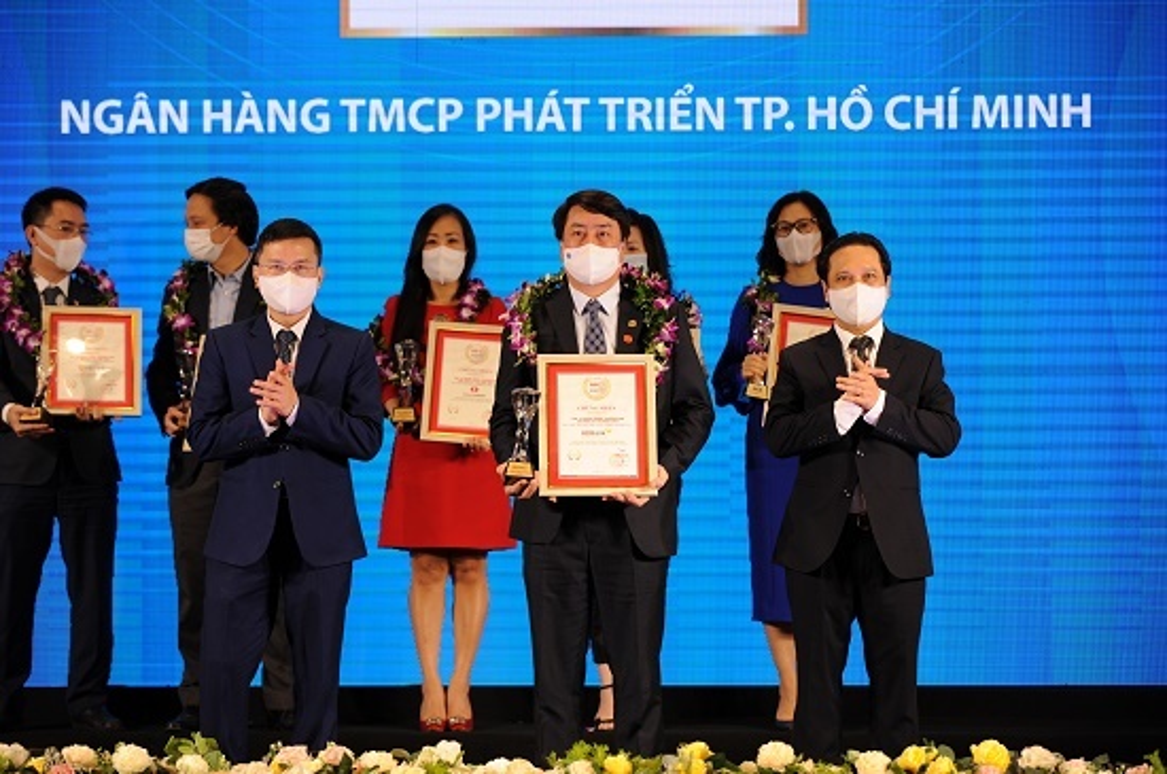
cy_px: 387
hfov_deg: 20.0
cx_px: 584
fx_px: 3302
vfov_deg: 13.4
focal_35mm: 102
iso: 500
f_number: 3.5
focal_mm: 102
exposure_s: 1/250
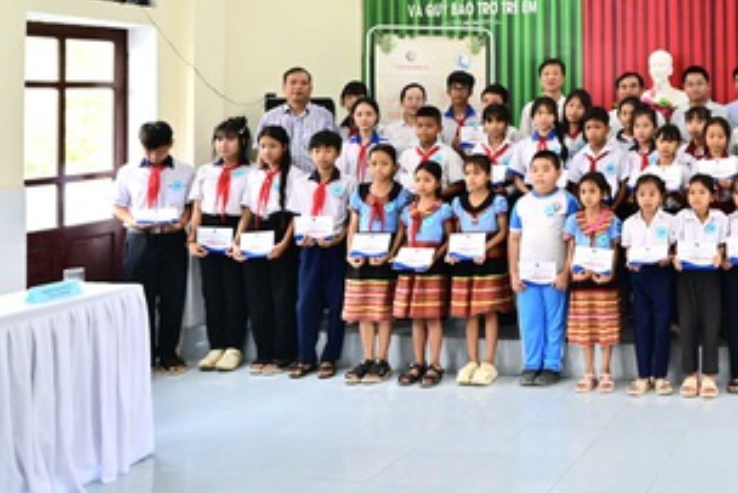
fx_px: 842
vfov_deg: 31.6
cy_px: 86
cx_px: 731
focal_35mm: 41
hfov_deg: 41.5
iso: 640
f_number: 6.3
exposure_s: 1/60
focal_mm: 13
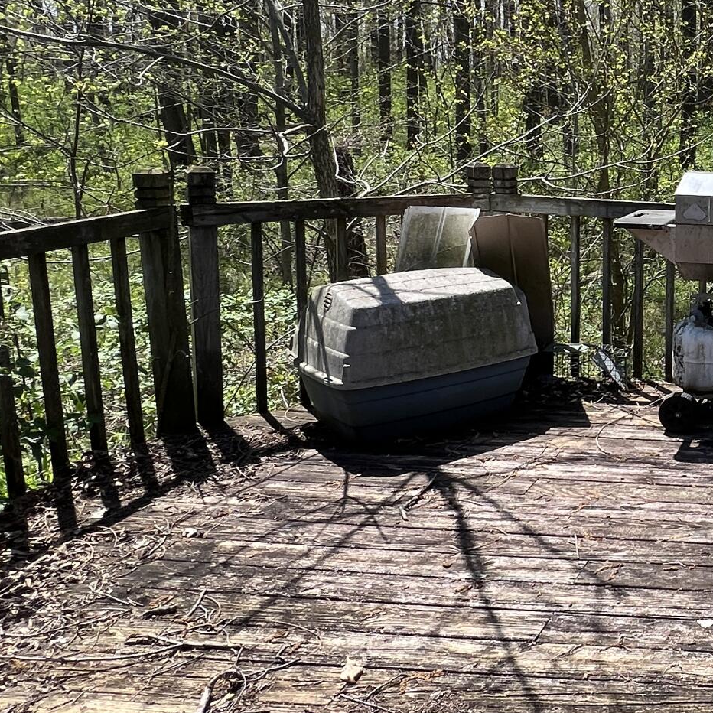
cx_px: 899
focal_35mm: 37
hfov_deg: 34.0
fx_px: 862
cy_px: 231
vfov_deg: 44.2
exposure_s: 1/592
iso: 32
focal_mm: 1.57
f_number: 1.8
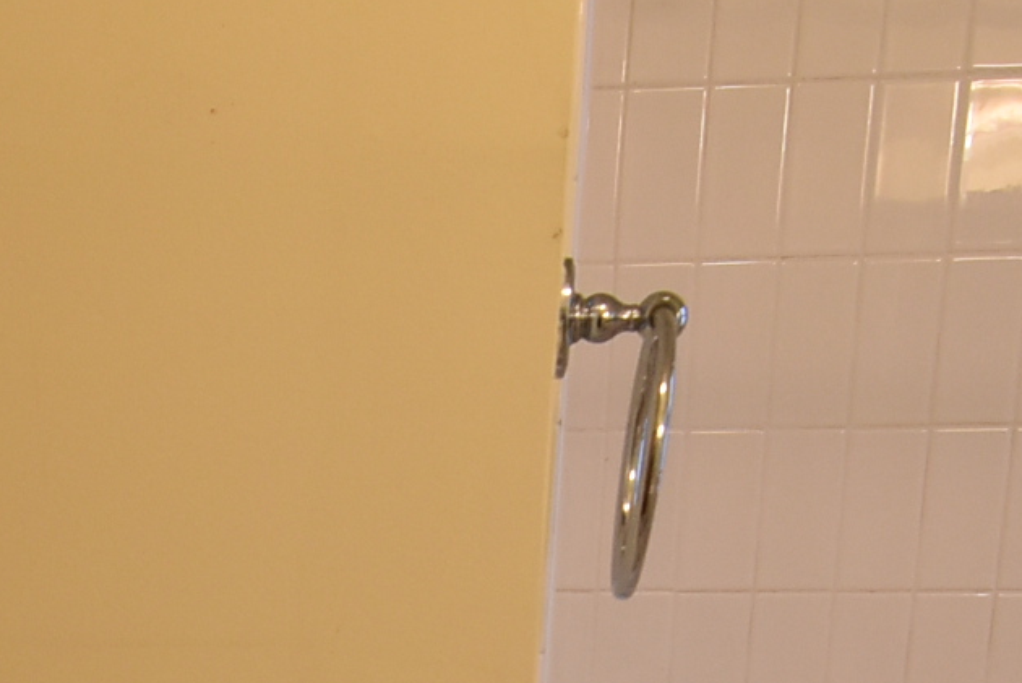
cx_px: 28
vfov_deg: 15.0
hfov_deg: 24.8
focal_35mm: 78
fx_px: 2226
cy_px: 1252
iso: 640
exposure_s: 1/60
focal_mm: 11
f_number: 4
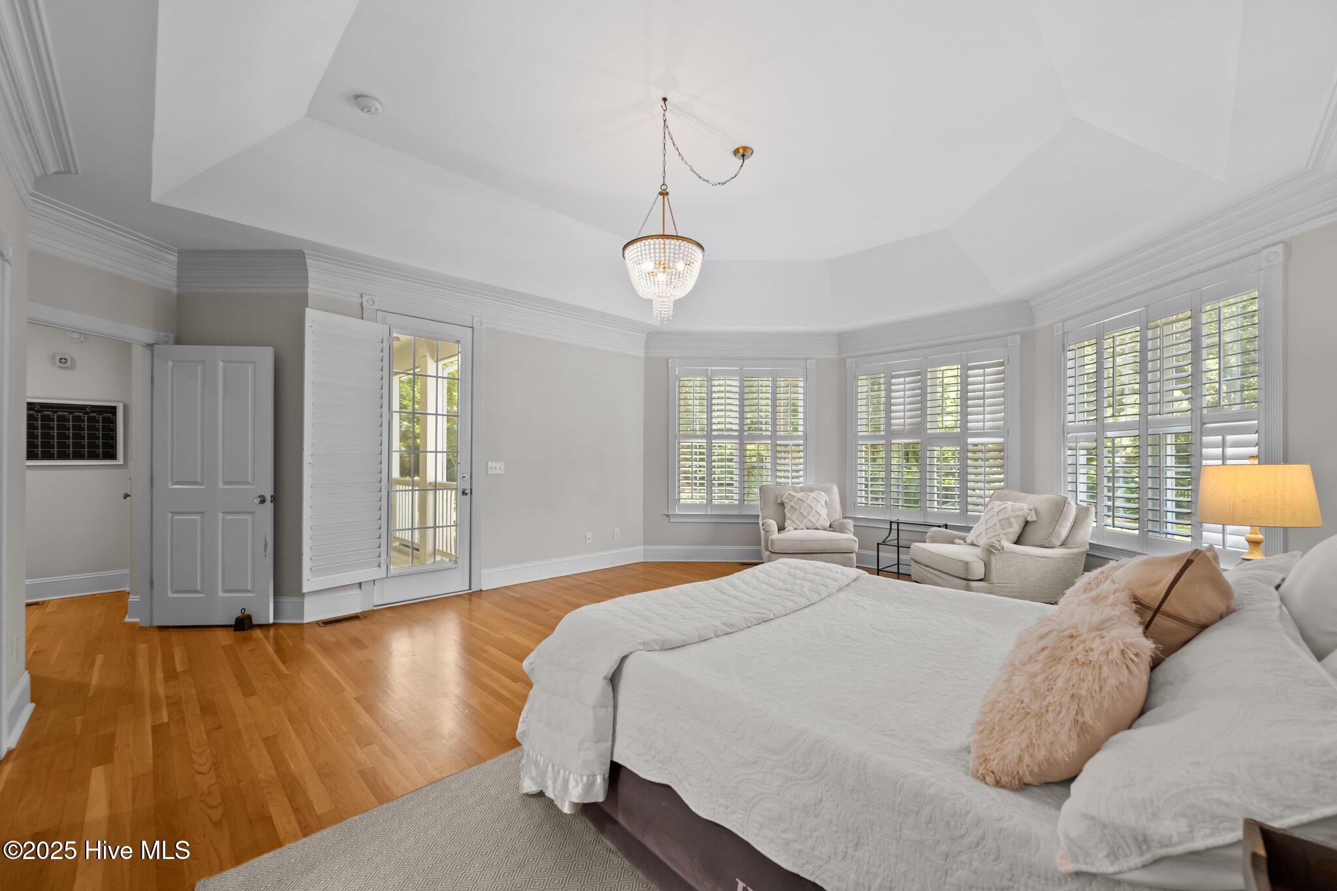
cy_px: 446
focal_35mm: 14
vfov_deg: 81.2
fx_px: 520
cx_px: 668
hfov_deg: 104.3
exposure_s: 1/4
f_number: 7.1
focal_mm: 14
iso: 640
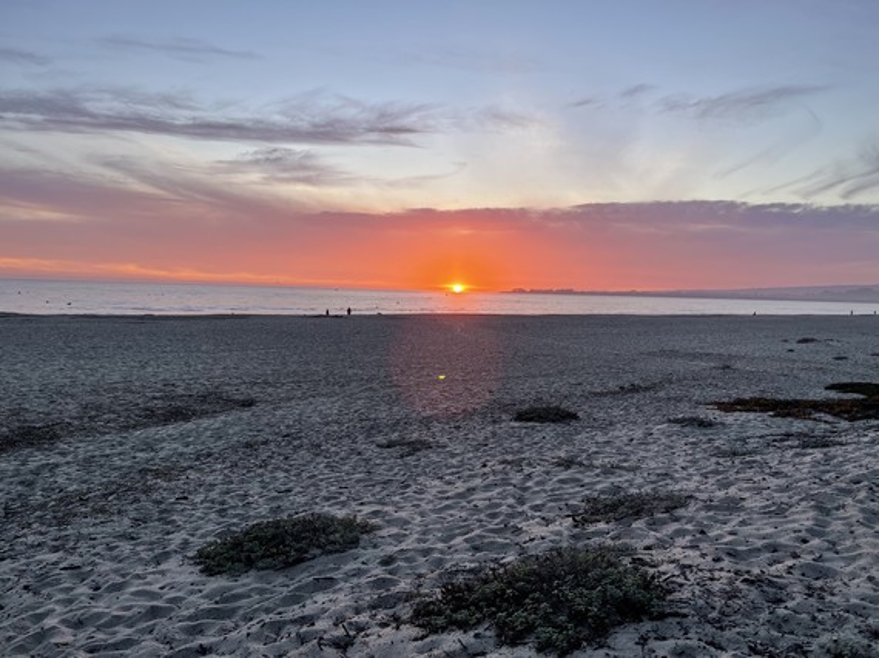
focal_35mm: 26
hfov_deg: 67.3
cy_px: 329
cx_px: 440
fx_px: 660
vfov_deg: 53.0
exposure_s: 1/274
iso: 32
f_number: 1.6
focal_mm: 5.1
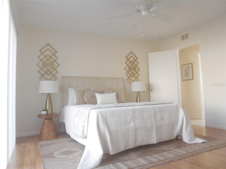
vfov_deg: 53.1
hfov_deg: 67.3
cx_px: 113
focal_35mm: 26
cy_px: 84
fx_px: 170
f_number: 3.5
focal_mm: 4.6
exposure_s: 1/30
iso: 320
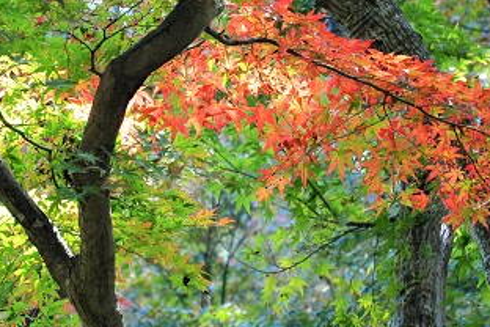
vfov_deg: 2.4
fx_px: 7785
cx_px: 258
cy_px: 139
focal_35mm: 572
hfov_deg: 3.6
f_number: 5.6
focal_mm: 110
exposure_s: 1/125
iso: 560
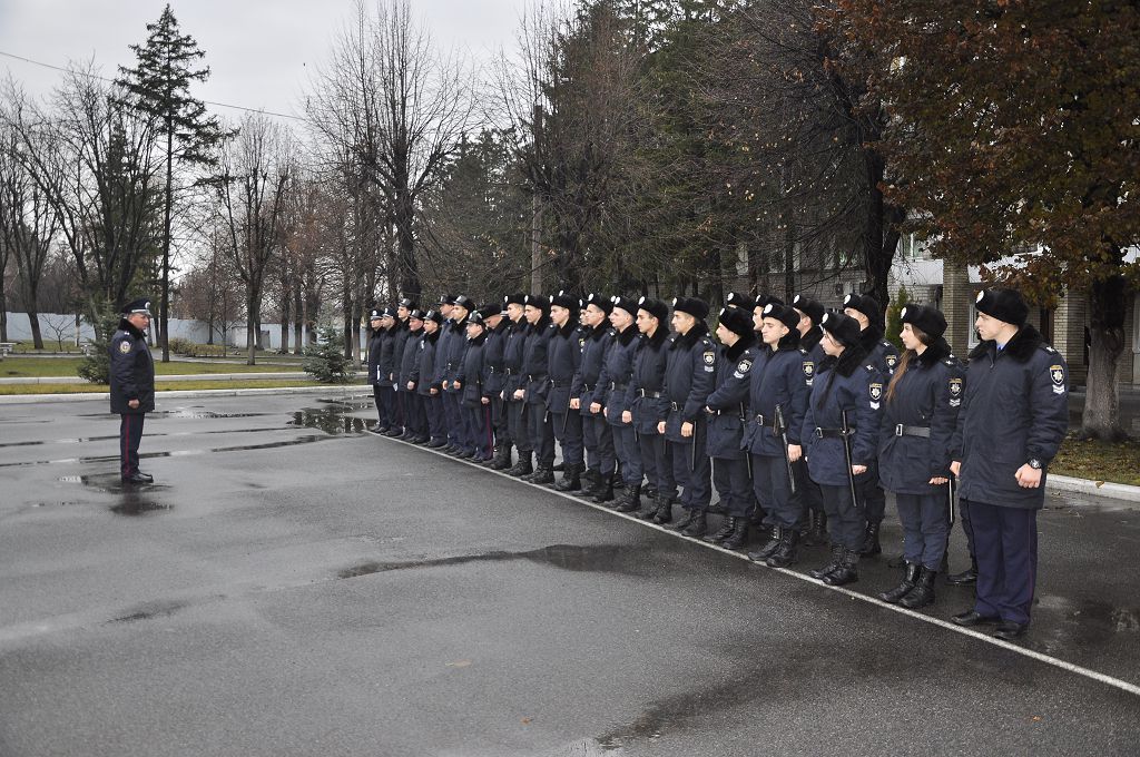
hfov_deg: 57.3
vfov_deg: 39.9
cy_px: 378
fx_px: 1044
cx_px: 570
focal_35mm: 33
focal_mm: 22
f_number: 3.8
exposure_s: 1/60
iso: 400
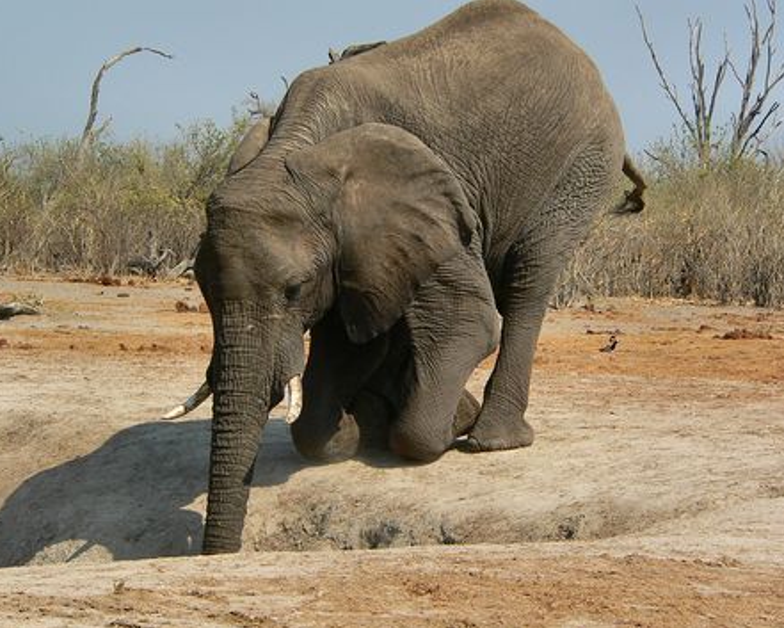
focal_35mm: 248
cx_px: 375
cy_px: 303
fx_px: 5756
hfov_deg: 7.8
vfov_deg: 6.2
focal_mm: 37.3
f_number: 5.2
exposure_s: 1/500
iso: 80
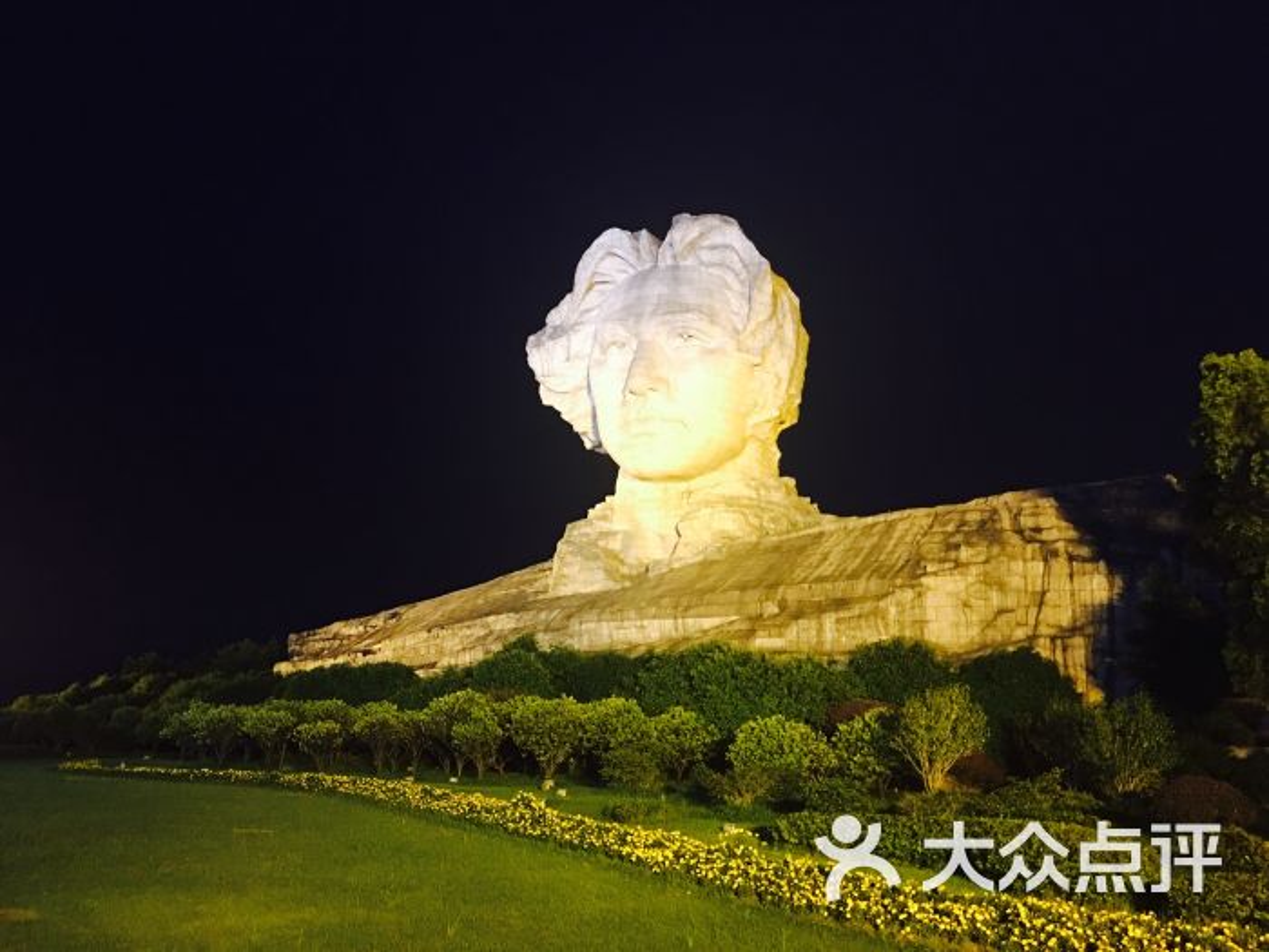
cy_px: 476
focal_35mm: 29
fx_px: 1063
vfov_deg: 48.2
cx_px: 634
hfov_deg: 61.7
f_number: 2.2
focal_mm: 4.15
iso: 125
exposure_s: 1/8
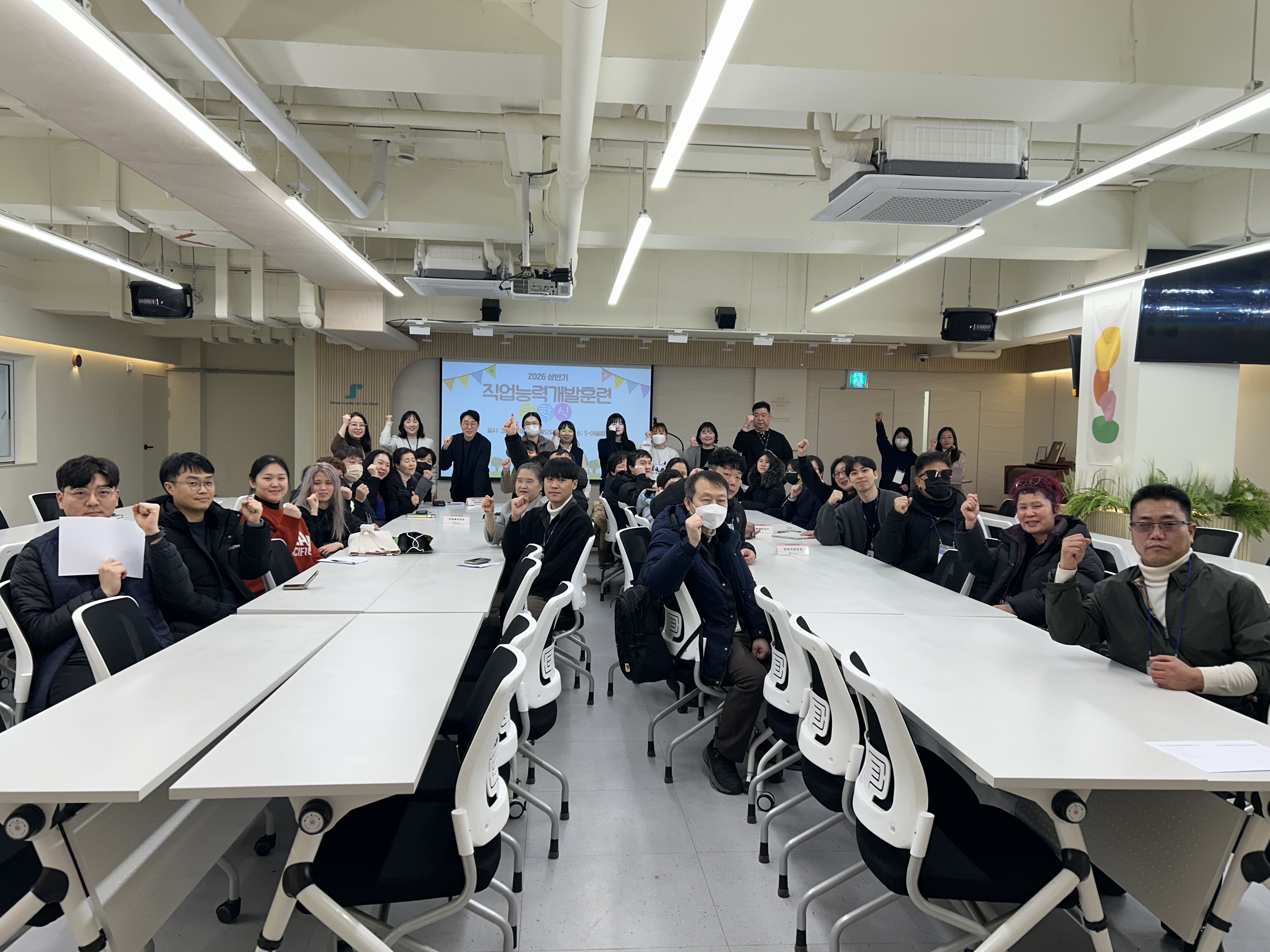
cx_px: 635
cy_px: 476
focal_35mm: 26
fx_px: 954
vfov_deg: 53.1
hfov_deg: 67.3
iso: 50
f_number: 1.5
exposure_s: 1/162
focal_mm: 5.7
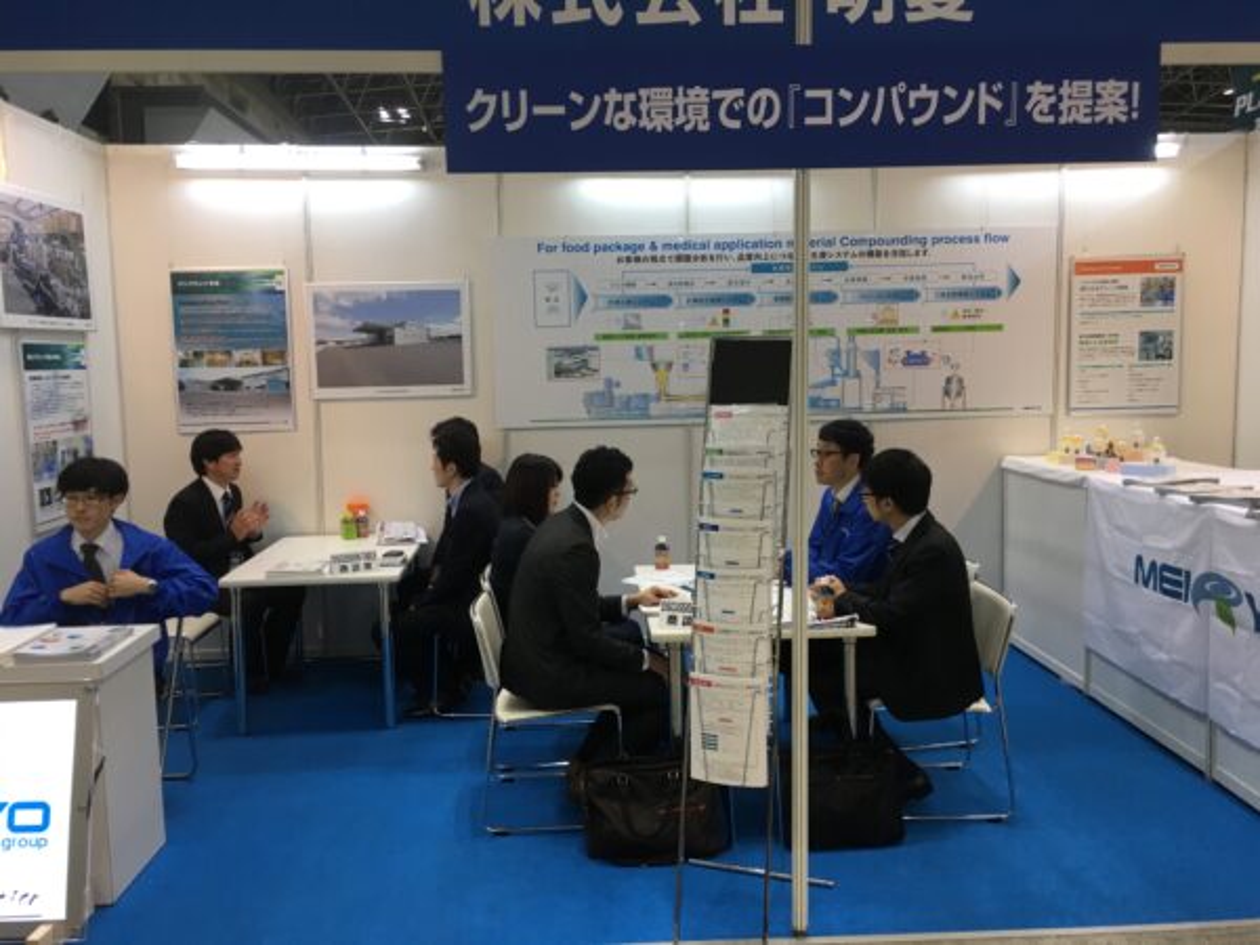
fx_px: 1056
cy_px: 472
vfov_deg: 48.2
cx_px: 630
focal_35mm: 29
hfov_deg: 61.7
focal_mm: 4.15
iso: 40
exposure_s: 1/33
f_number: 2.2
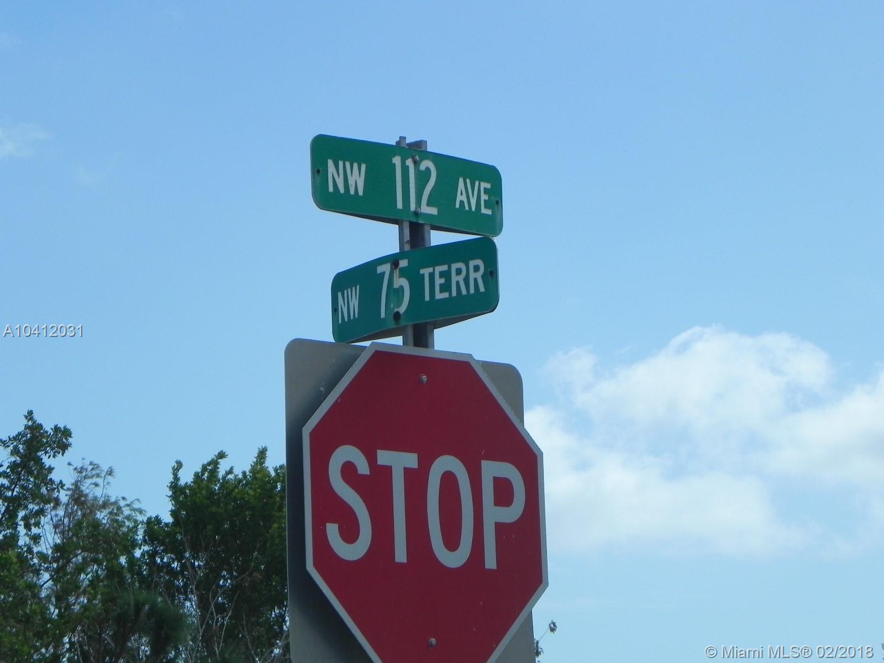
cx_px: 442
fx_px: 3294
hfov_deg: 15.3
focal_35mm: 129
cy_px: 332
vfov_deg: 11.5
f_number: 4.5
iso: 160
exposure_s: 1/1376
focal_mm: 23
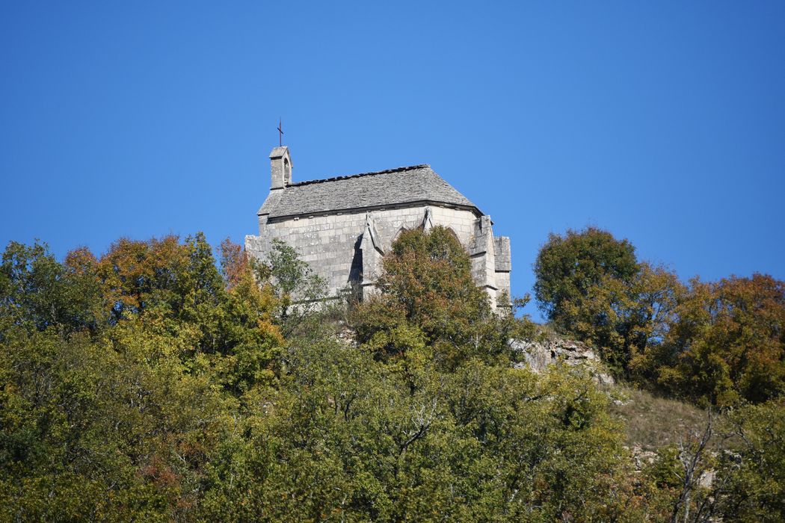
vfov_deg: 4.6
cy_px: 262
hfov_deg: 6.9
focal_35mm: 300
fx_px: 6541
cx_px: 392
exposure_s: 1/1600
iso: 400
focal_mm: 200
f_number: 5.6
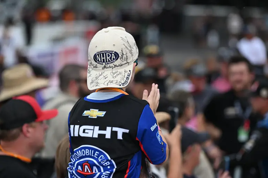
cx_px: 134
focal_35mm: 200
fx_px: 1488
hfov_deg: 10.3
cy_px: 89
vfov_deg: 6.9
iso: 400
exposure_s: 1/2000
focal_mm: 200
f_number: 4.5
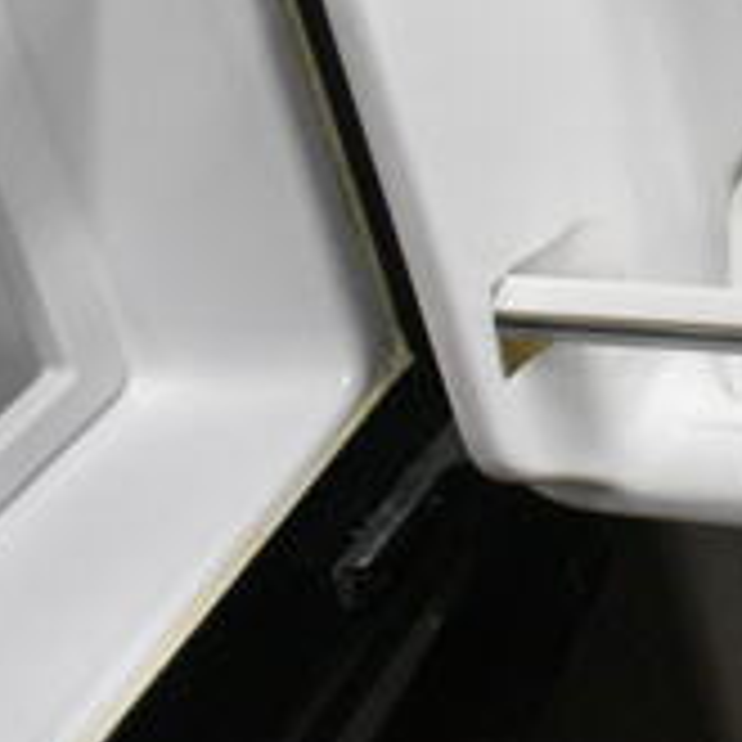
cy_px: -72
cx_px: 1349
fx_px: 2061
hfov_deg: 16.8
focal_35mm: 85
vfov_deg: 19.5
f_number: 7.1
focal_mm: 18
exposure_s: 1/200
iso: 6400
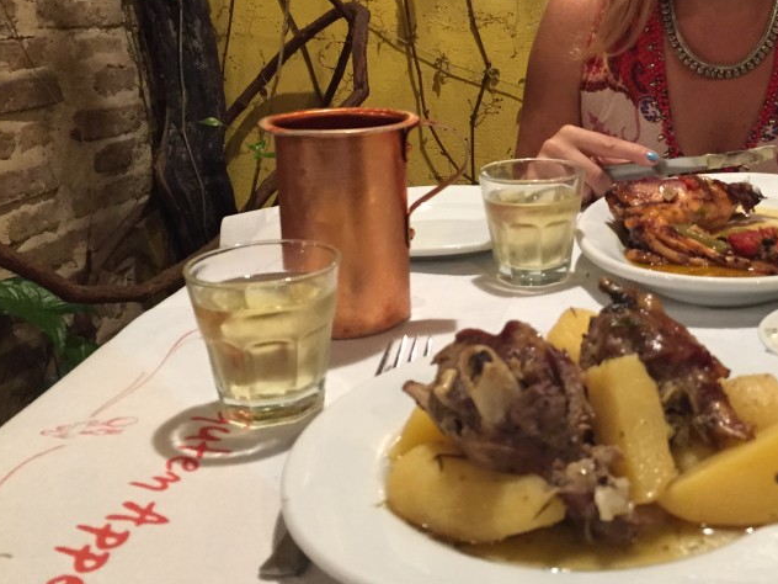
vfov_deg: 30.5
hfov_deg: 38.9
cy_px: 160
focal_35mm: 47
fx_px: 1056
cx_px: 619
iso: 250
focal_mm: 4.15
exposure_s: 1/20
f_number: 2.2
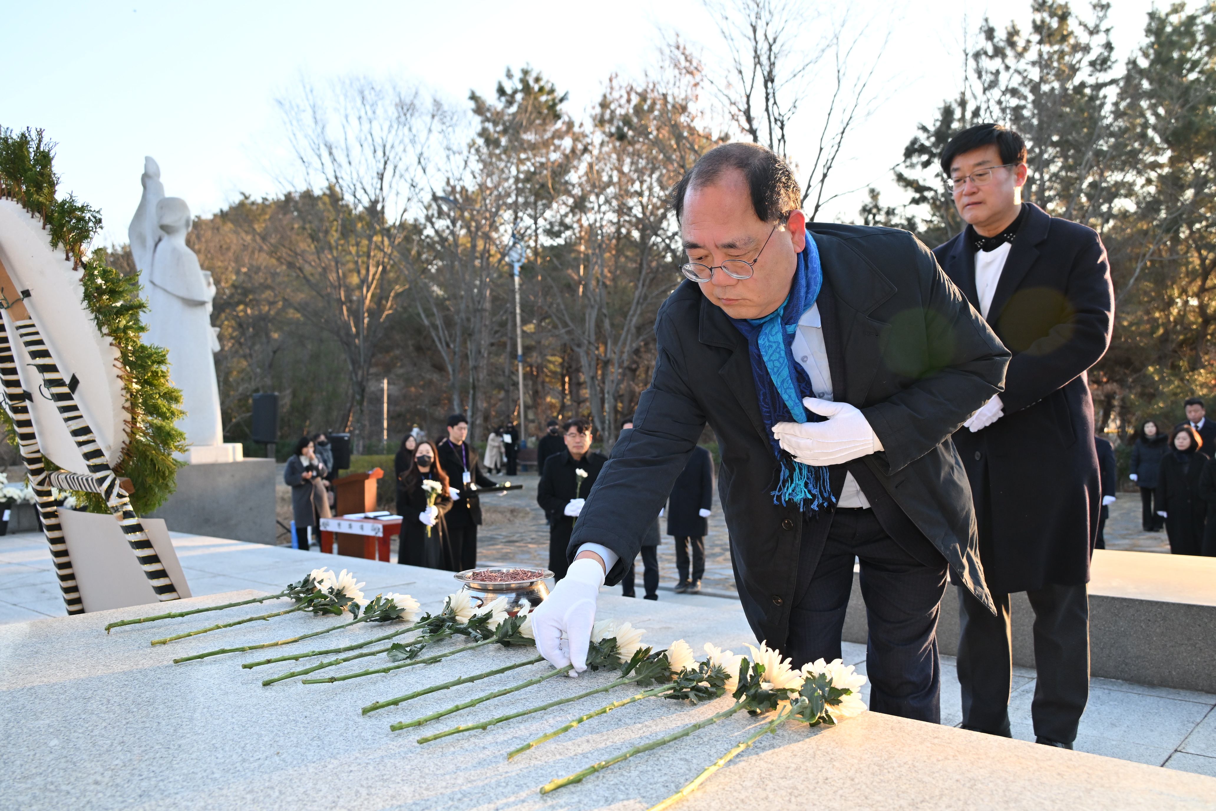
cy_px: 406
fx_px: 1030
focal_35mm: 30
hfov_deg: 61.1
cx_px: 608
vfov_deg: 43.0
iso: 640
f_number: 6.3
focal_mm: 30.5
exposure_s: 1/250
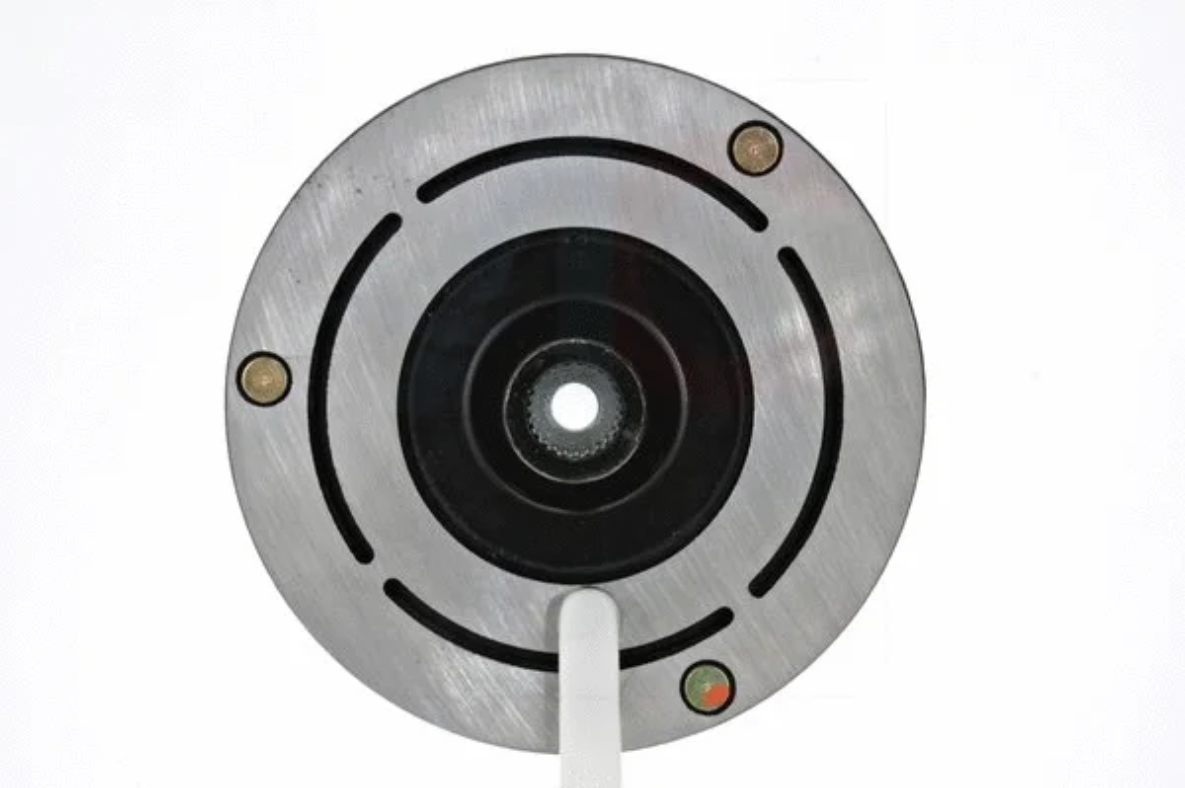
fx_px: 4193
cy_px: 394
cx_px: 592
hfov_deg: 16.1
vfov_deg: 10.7
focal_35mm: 128
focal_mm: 85
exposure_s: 1/15
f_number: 25
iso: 1600
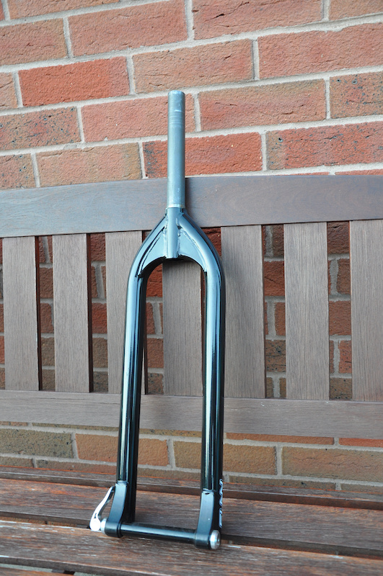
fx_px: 576
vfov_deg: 53.2
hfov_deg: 36.8
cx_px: 192
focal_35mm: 36
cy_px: 288
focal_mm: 24
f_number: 4.5
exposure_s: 1/20
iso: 640
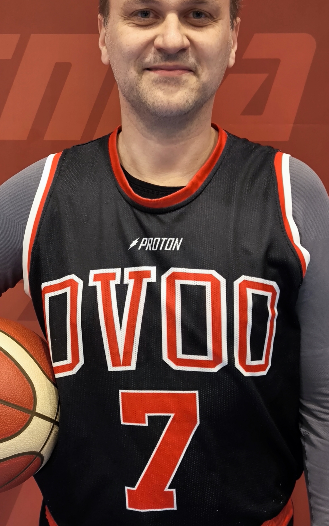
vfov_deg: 47.1
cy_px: 233
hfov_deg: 30.3
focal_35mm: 42
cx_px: 107
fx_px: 602
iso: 250
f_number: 1.9
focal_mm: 6.92
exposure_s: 1/50
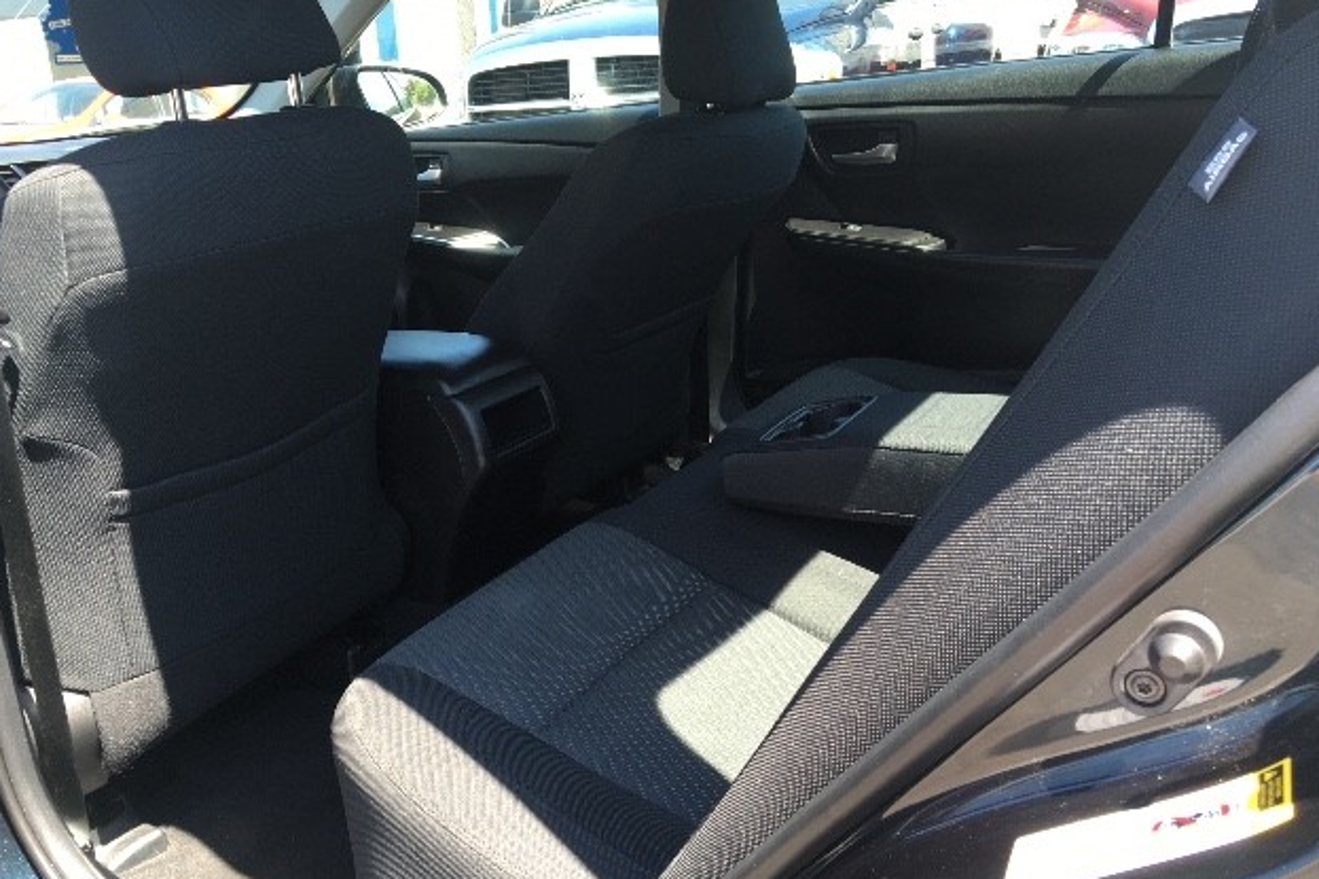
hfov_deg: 60.3
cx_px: 658
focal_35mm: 31
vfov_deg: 42.3
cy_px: 477
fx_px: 1135
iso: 32
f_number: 2.2
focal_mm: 4.15
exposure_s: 1/120
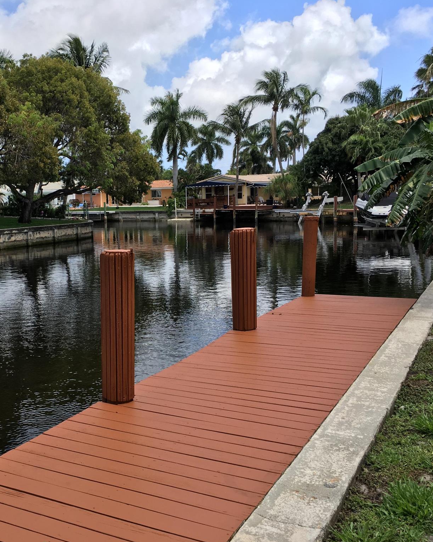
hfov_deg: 38.2
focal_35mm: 38
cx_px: 113
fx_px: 609
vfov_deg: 47.9
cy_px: 270
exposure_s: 1/1131
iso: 25
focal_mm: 4.15
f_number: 2.2
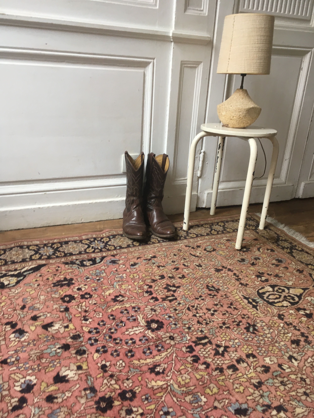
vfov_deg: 61.7
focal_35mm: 29
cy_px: 209
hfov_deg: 48.2
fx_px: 351
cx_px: 157
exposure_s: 1/33
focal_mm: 4.15
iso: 80
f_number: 2.2
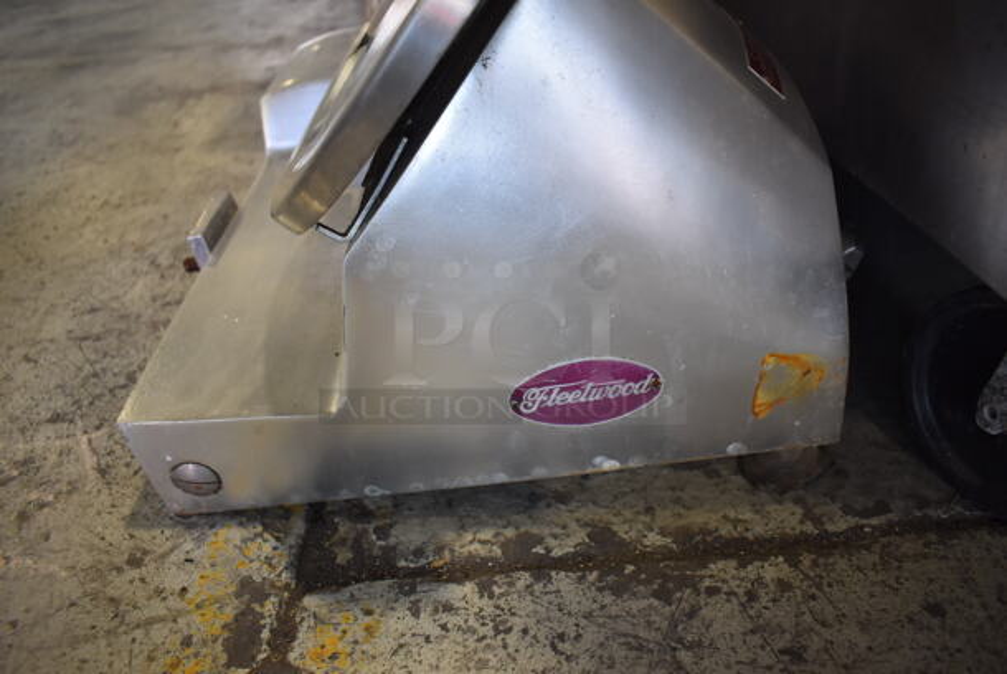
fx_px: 756
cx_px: 504
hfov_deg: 67.3
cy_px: 337
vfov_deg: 48.0
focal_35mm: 27
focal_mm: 18
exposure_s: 1/160
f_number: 3.5
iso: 800
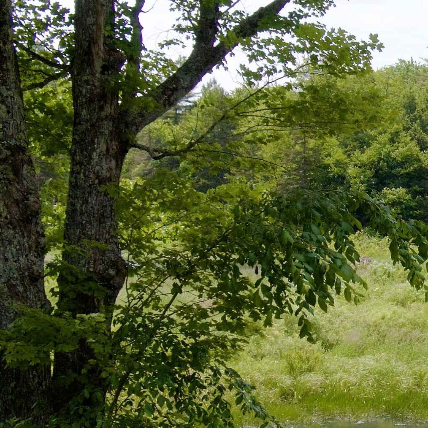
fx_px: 1273
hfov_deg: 17.9
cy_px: 230
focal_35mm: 91
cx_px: 542
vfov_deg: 19.1
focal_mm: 5.82
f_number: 3.2
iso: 100
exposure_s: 1/1000
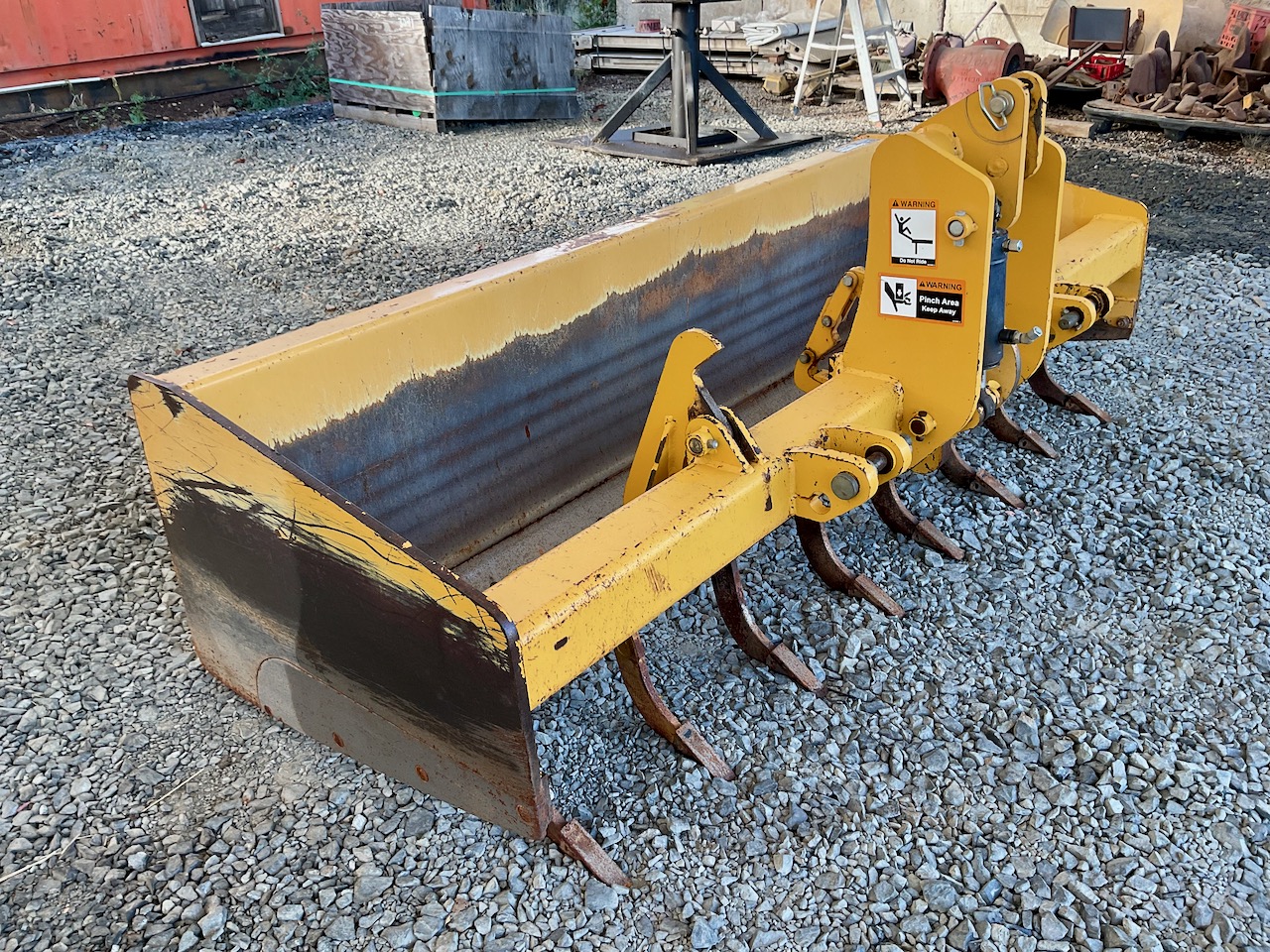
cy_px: 476
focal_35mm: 29
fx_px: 1064
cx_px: 635
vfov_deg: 48.2
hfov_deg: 61.7
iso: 32
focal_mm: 3
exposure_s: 1/120
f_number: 1.8
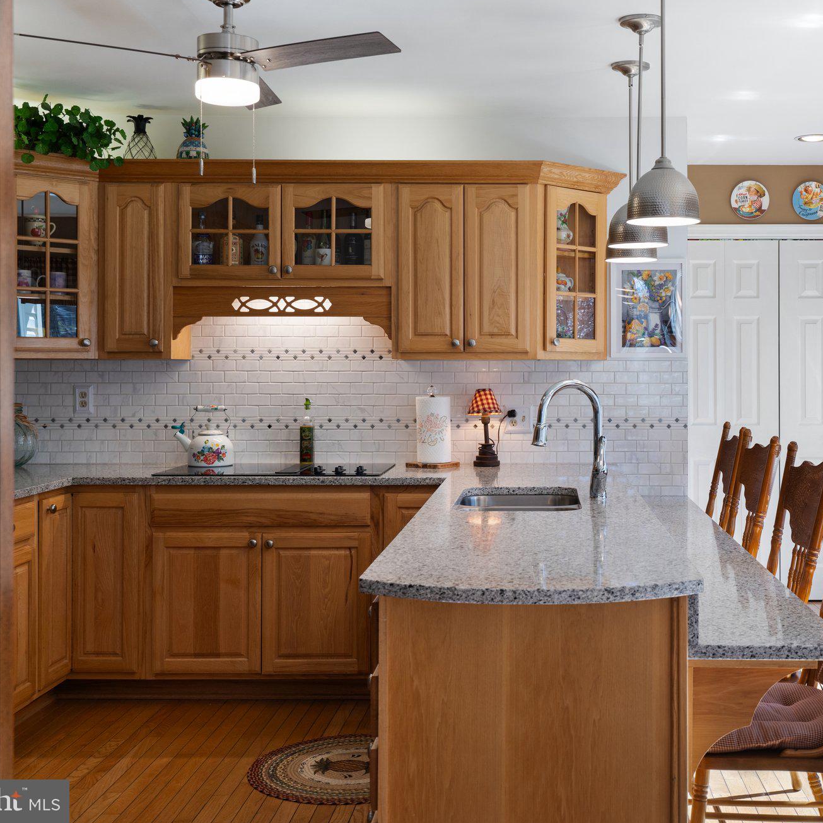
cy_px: 395
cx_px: 575
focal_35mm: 44
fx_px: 1184
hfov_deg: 37.7
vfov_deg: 38.3
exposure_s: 1/20
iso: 500
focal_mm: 33
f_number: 8
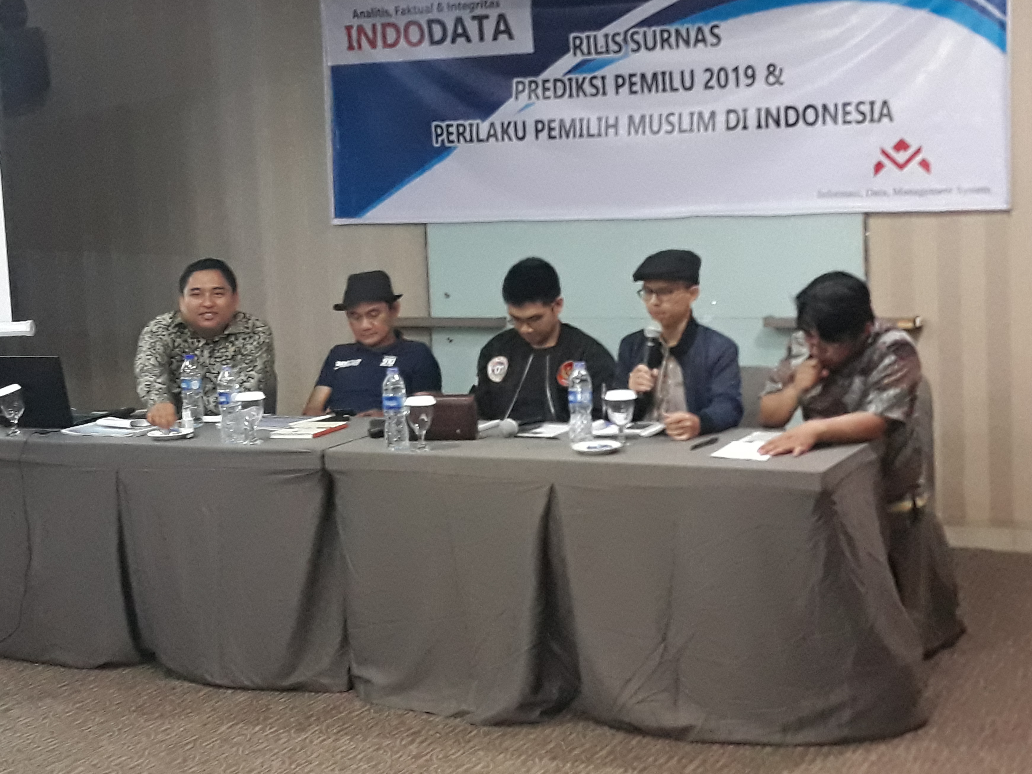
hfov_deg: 56.8
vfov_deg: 44.1
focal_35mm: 32
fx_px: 954
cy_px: 347
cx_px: 531
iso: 500
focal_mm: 3.71
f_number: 1.7
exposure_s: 1/25
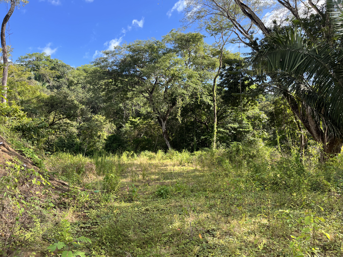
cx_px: 172
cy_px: 128
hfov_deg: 67.3
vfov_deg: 53.1
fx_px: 258
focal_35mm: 26
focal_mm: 5.1
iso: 50
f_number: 1.6
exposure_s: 1/657
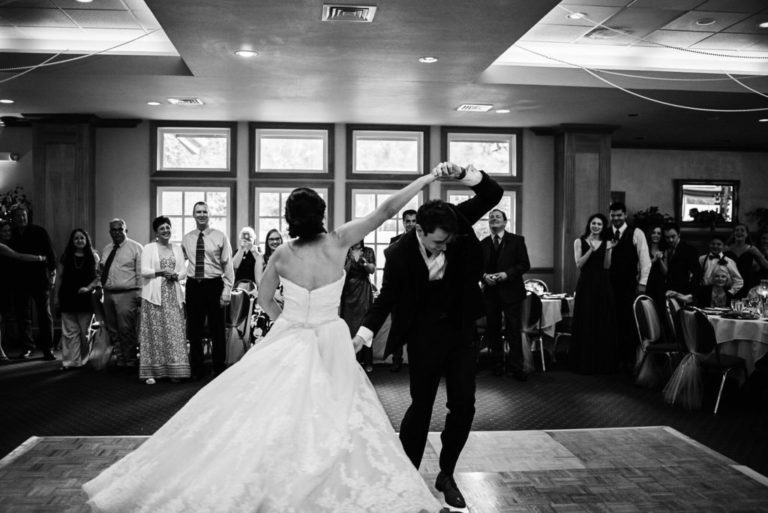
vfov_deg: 37.9
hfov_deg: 54.4
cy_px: 256
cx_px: 384
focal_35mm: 35
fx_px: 747
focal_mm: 35
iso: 1000
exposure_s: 1/400
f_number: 1.8
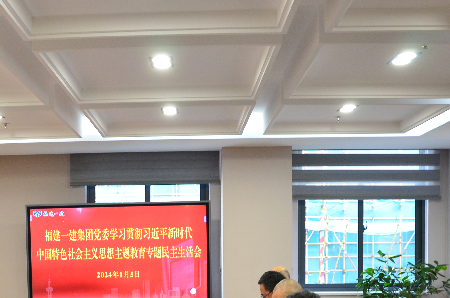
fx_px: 723
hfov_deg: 34.1
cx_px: 135
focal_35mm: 58
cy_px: 288
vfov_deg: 22.5
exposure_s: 1/30
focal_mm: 18
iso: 500
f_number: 3.5
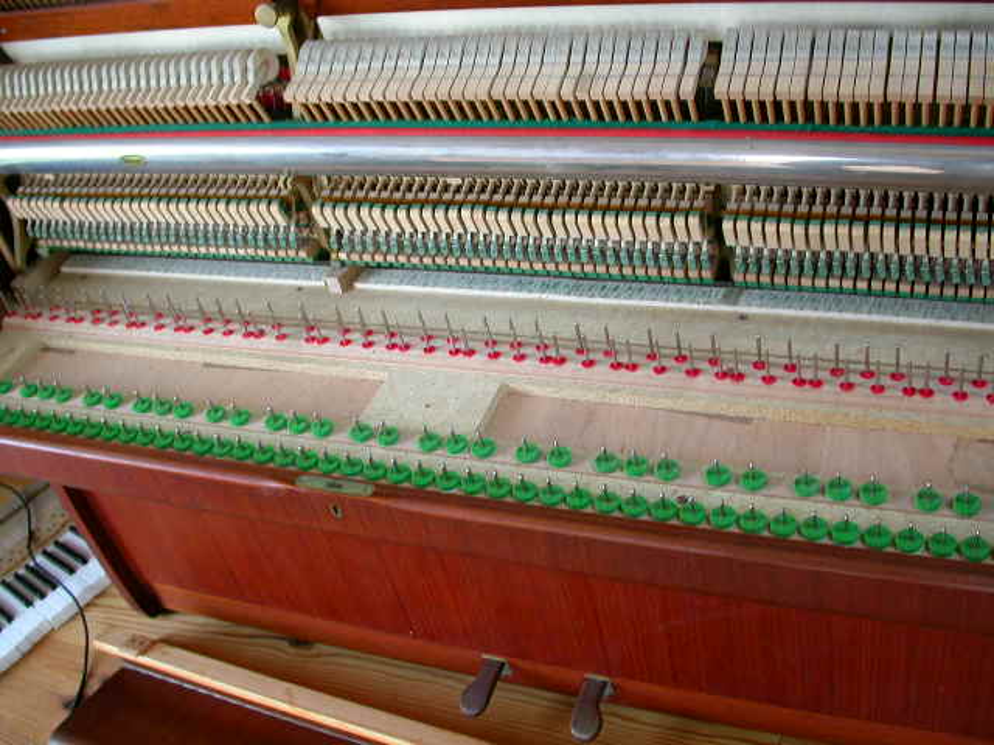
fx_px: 1091
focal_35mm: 38
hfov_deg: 49.0
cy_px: 372
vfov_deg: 37.7
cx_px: 497
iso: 100
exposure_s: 1/13.6
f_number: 2.6
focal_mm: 7.85
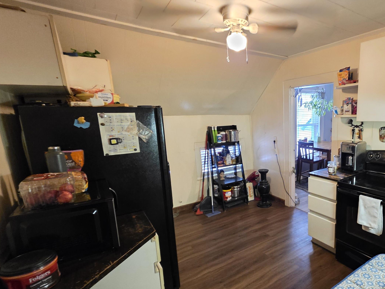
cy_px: 166
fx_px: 211
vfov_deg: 68.3
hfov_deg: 81.6
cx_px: 259
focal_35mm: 19
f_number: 1.9
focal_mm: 2.2
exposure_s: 1/60
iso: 1250
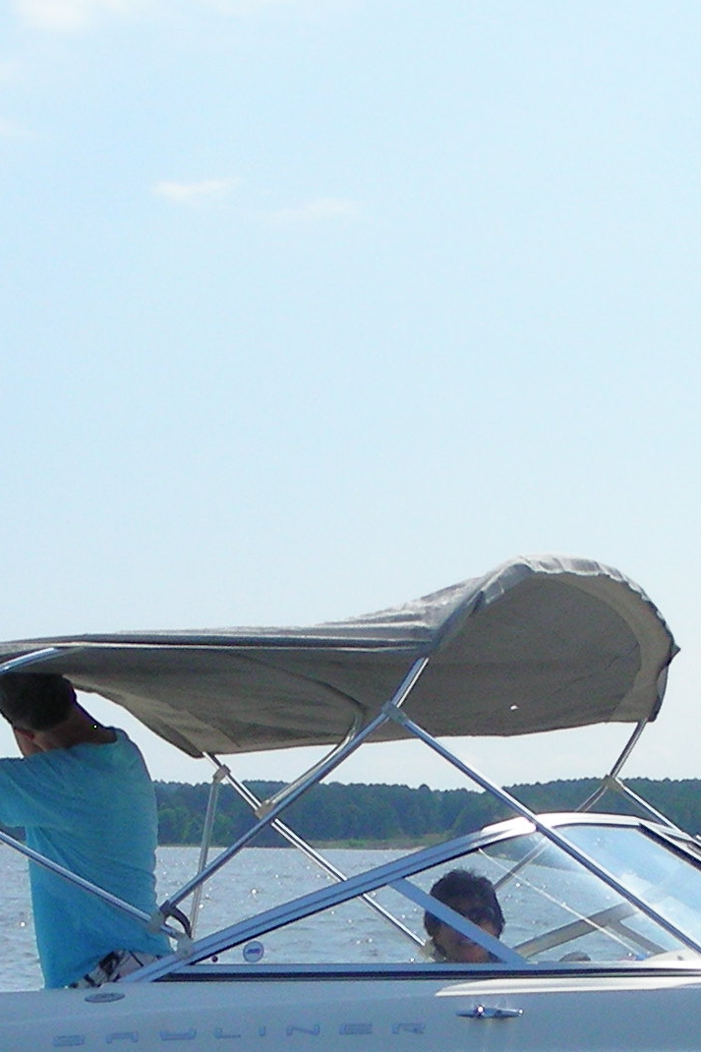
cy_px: 852
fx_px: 3038
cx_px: 523
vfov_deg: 19.4
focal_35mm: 104
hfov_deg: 13.1
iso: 50
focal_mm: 6.3
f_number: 5.6
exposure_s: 1/519
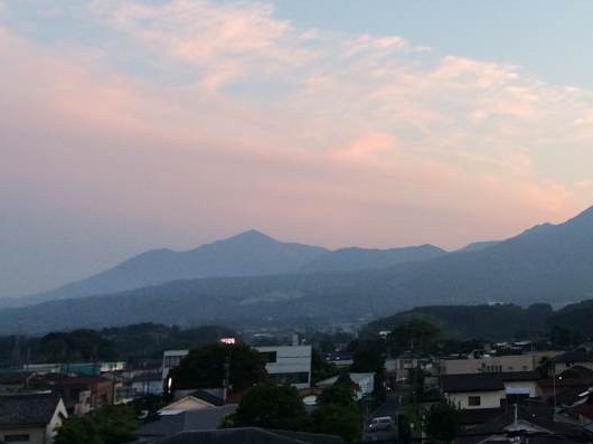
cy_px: 101
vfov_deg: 24.9
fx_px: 993
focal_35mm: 58
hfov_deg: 31.5
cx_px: 547
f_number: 2.2
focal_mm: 4.12
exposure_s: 1/40
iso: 40
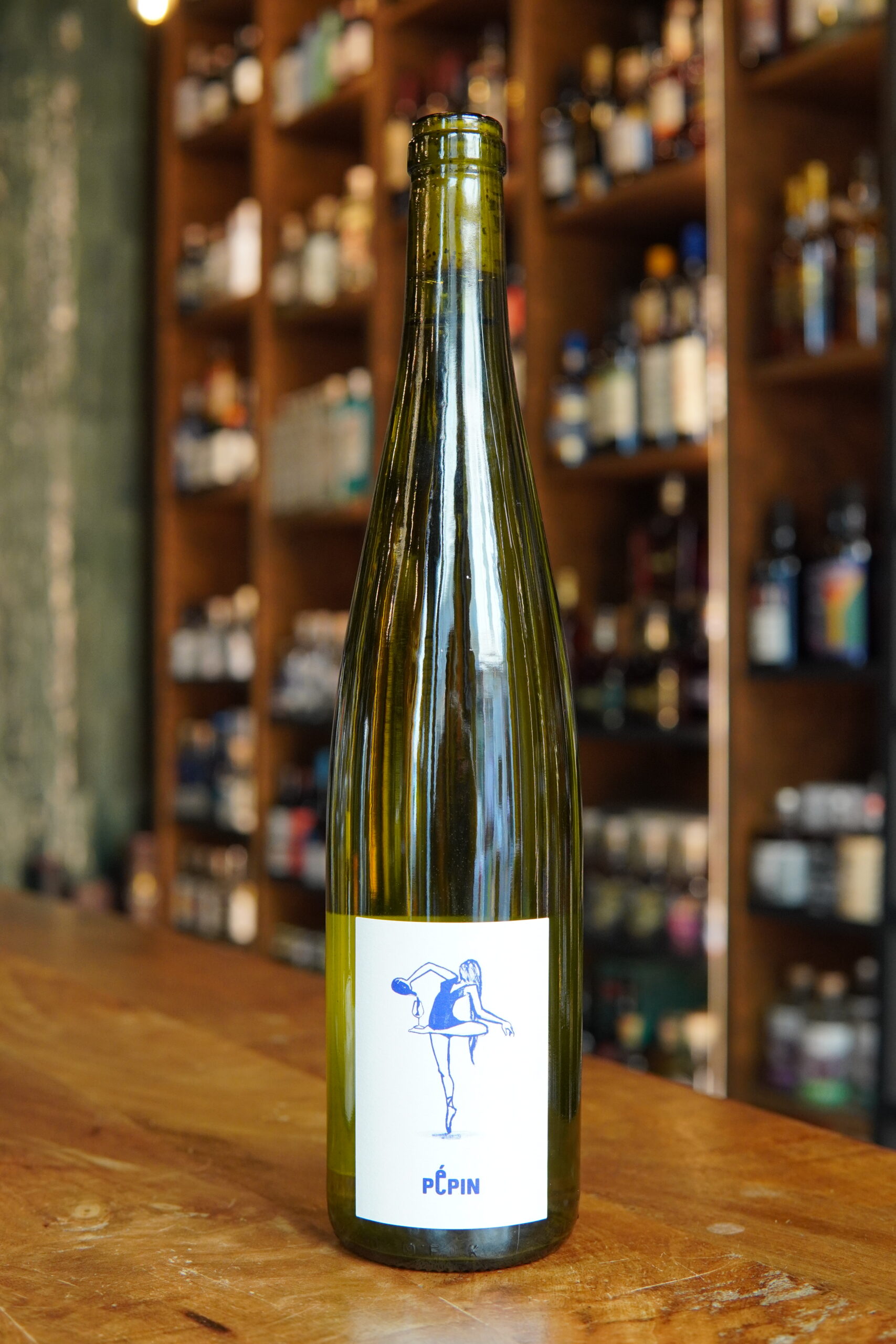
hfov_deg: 29.9
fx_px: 1680
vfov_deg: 43.6
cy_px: 672
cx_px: 448
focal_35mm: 45
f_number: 4
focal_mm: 30
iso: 1000
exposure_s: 1/160
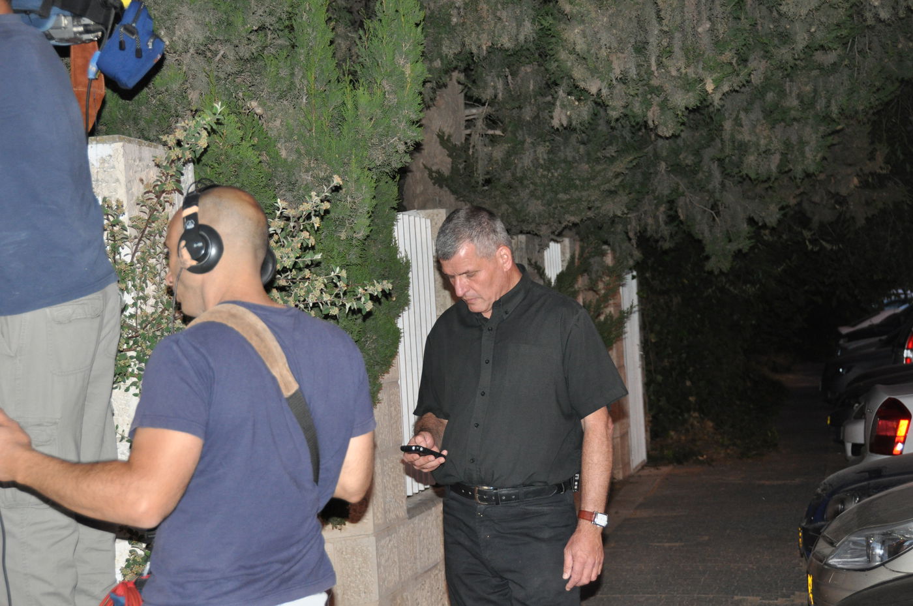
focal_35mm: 78
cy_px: 303
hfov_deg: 26.0
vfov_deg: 17.4
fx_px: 1975
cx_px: 456
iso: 800
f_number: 4.8
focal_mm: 52
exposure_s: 1/60
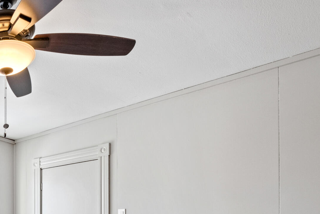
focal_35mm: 36
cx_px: -19
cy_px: 237
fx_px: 320
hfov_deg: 43.3
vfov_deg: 32.4
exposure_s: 1/20
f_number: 8
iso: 500
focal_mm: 8.9
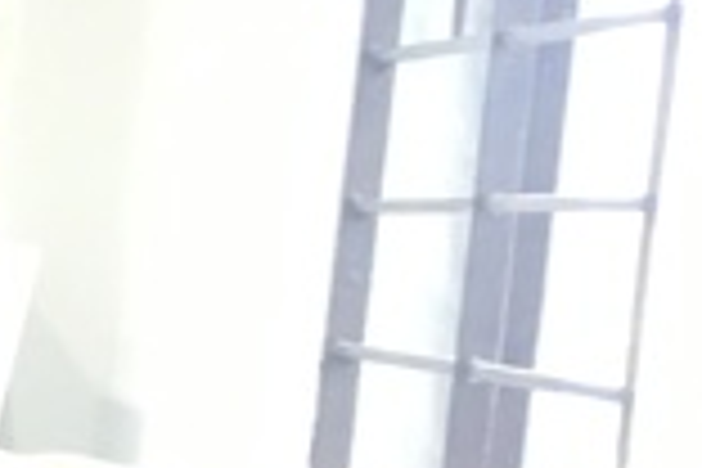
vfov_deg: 6.8
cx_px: -1498
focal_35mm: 198
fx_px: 3861
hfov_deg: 8.5
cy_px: 680
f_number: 2.2
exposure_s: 1/33
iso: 125
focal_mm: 4.15
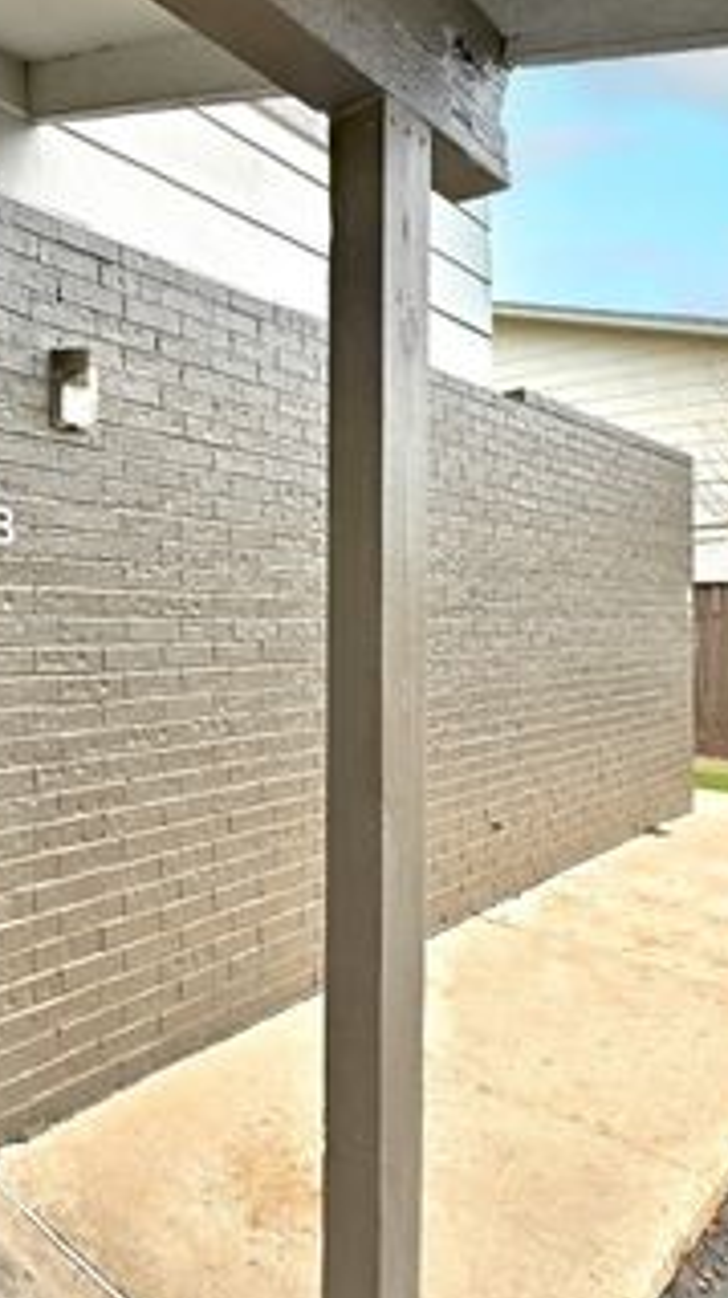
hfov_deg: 44.1
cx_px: 45
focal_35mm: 23
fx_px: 791
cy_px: 643
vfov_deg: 78.7
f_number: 10
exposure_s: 1/125
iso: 400
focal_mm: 14
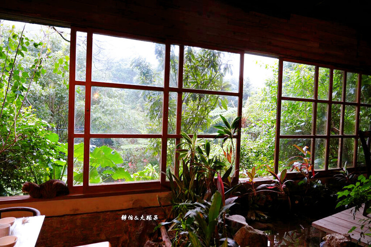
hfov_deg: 73.8
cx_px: 186
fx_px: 247
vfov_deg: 53.1
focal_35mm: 24
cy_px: 124
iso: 320
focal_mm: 24
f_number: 4
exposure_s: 1/30
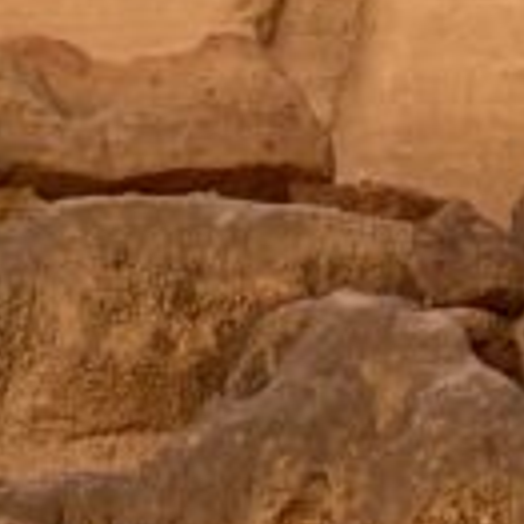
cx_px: 1084
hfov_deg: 4.8
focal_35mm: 359
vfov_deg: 4.7
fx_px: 6148
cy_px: -952
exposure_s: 1/350
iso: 20
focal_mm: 6
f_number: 2
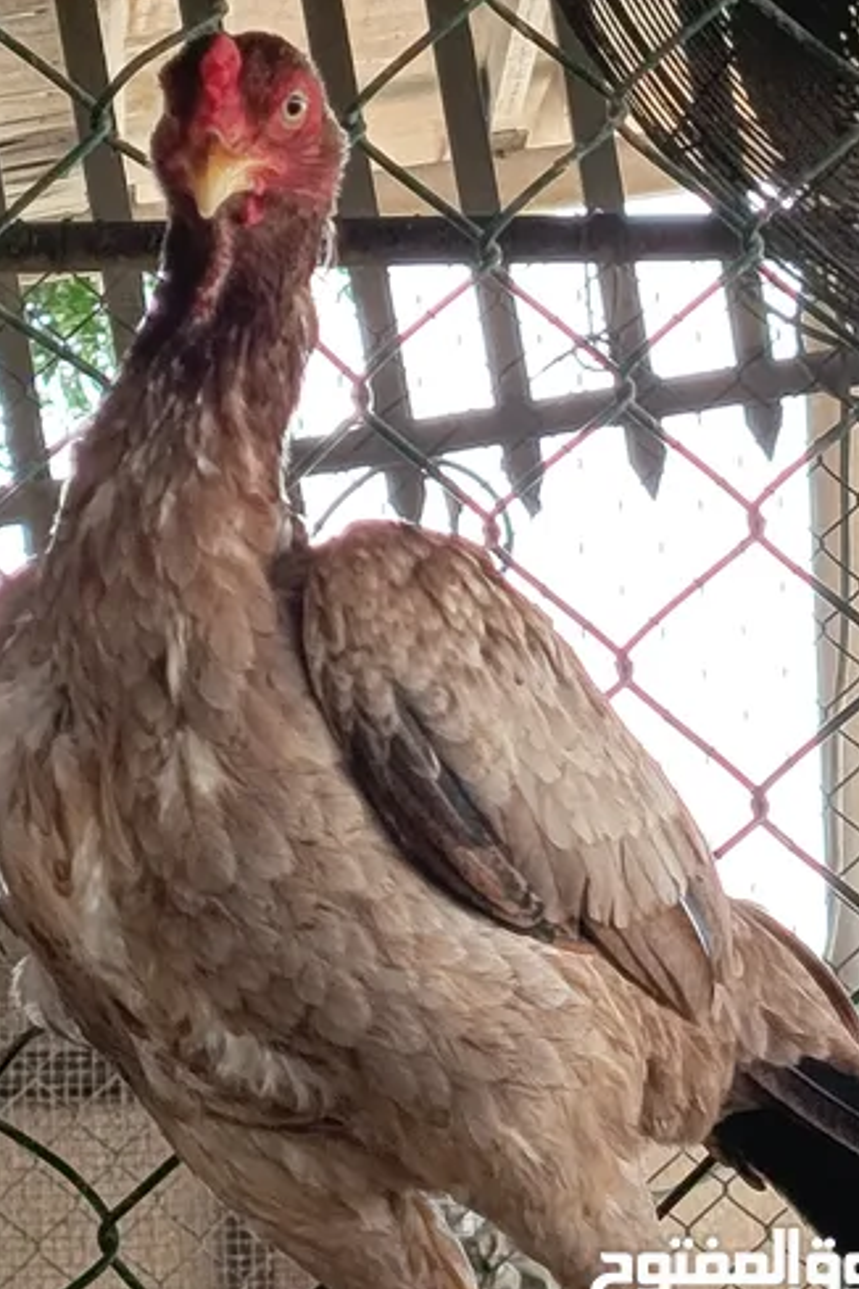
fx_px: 6800
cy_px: 472
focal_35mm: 190
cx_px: 327
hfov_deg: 7.2
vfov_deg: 10.8
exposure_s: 1/100
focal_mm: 5.24
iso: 73
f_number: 1.7
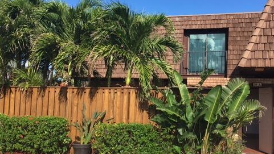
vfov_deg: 28.4
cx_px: 152
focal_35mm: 42
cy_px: 76
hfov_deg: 48.3
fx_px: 305
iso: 25
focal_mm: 4.15
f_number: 2.2
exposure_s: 1/1326
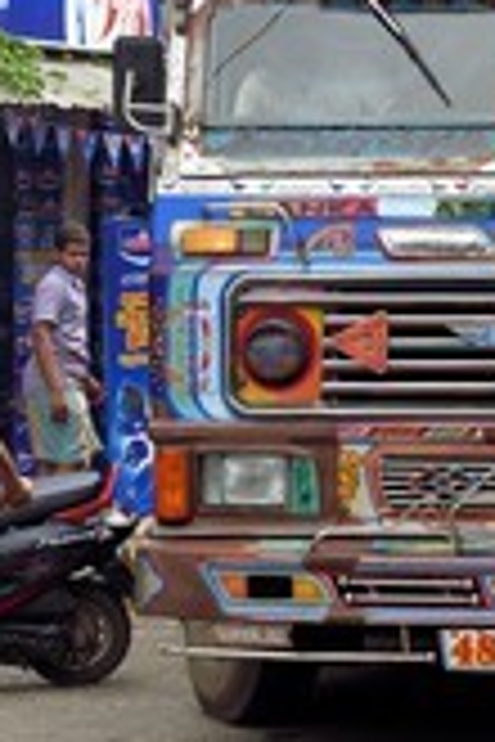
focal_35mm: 178
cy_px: 328
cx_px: 562
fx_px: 3671
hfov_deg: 7.7
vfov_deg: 11.5
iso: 400
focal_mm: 70
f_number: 13
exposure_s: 1/200
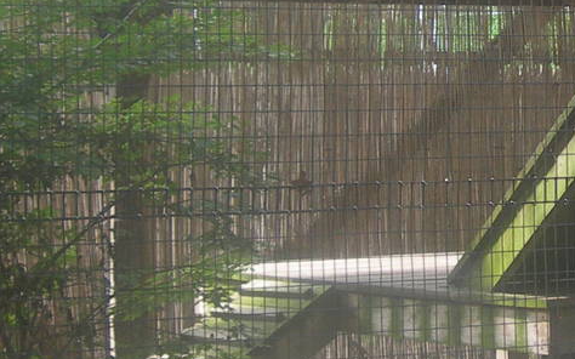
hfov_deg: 15.0
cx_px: 620
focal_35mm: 136
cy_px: 152
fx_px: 2131
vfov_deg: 9.6
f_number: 2.8
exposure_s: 1/45
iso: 50
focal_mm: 7.8
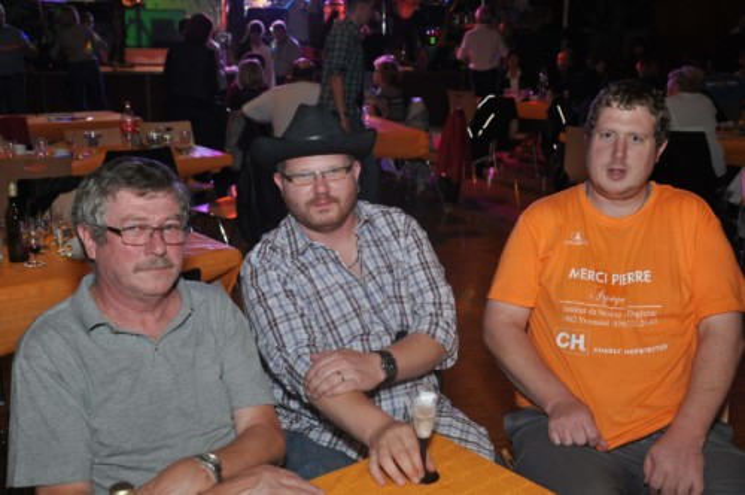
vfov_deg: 29.8
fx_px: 930
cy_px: 248
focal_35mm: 45
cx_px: 372
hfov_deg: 43.7
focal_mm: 30
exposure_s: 1/60
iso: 800
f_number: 4.2
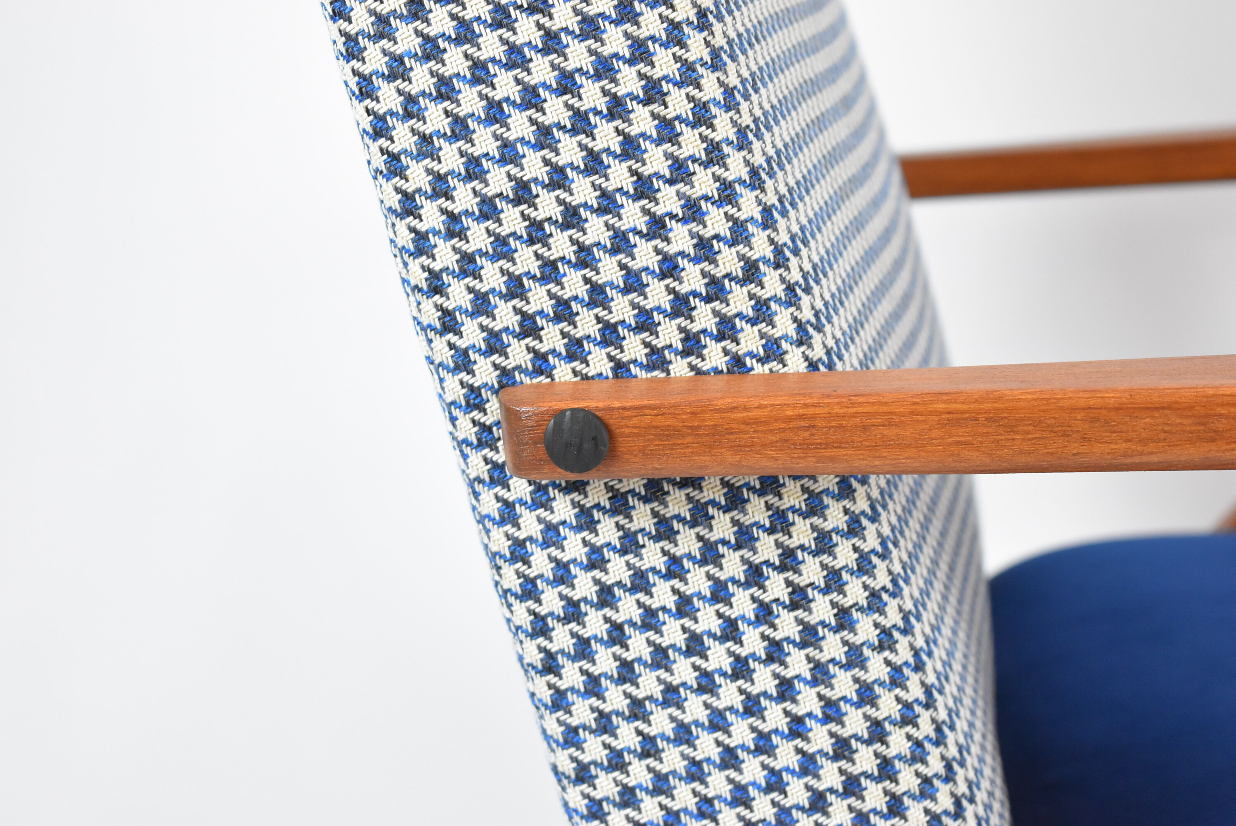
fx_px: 2835
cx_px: 618
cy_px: 413
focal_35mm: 82
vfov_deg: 16.6
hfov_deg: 24.6
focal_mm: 55
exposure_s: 1/125
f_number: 5.6
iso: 2000
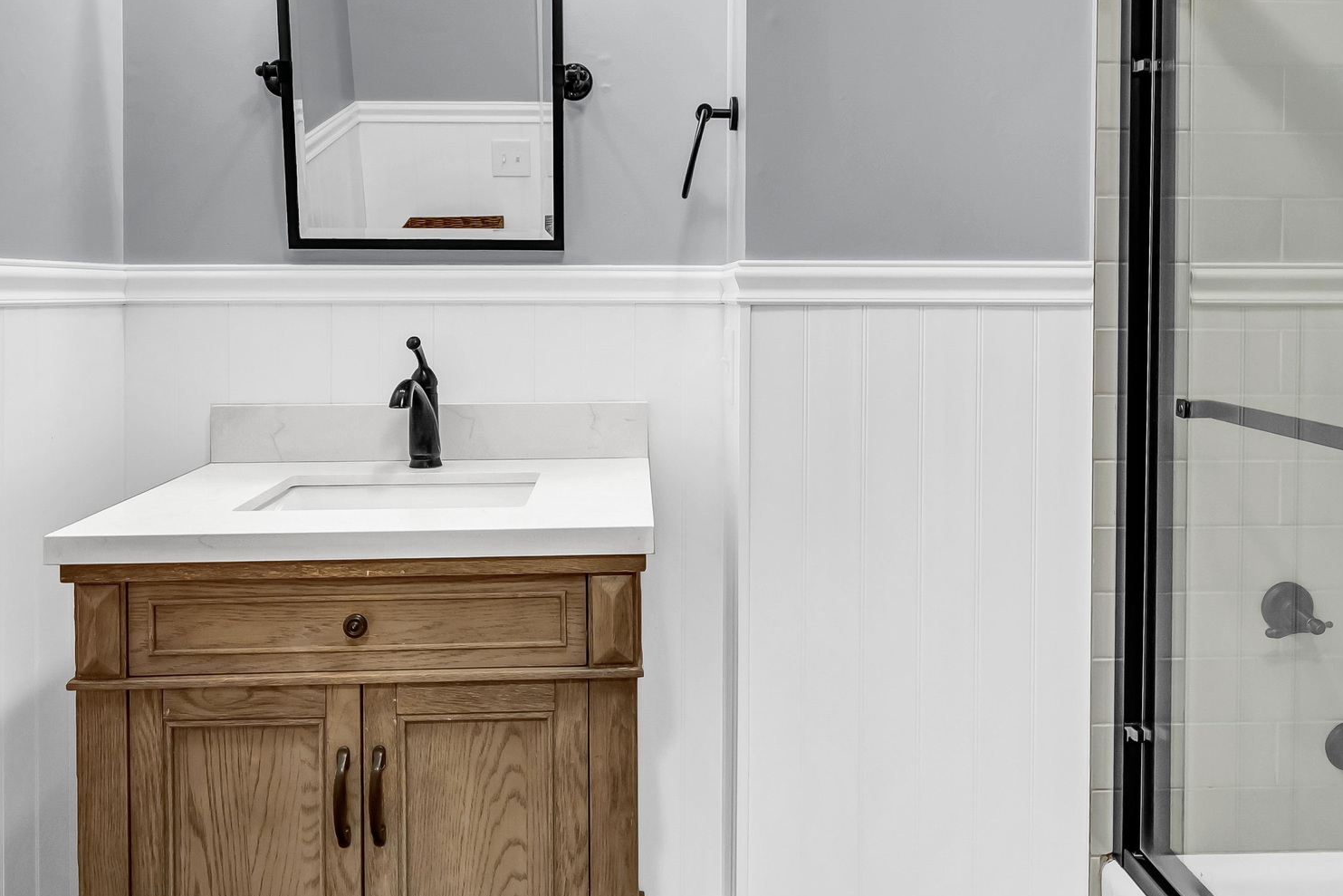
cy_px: 315
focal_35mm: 29
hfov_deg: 63.6
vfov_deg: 44.5
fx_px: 1082
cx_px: 687
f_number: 7.1
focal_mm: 14
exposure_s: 1/4
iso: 400
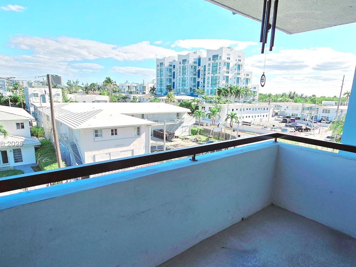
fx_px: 206
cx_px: 187
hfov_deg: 81.7
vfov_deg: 65.9
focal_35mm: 20
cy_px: 144
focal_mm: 2.2
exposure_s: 1/1667
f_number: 2.2
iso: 50
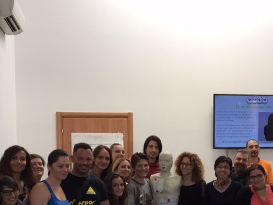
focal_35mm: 64
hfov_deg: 29.9
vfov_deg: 22.4
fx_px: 505
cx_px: 199
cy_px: 180
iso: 32
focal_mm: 4.15
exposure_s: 1/60
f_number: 2.2
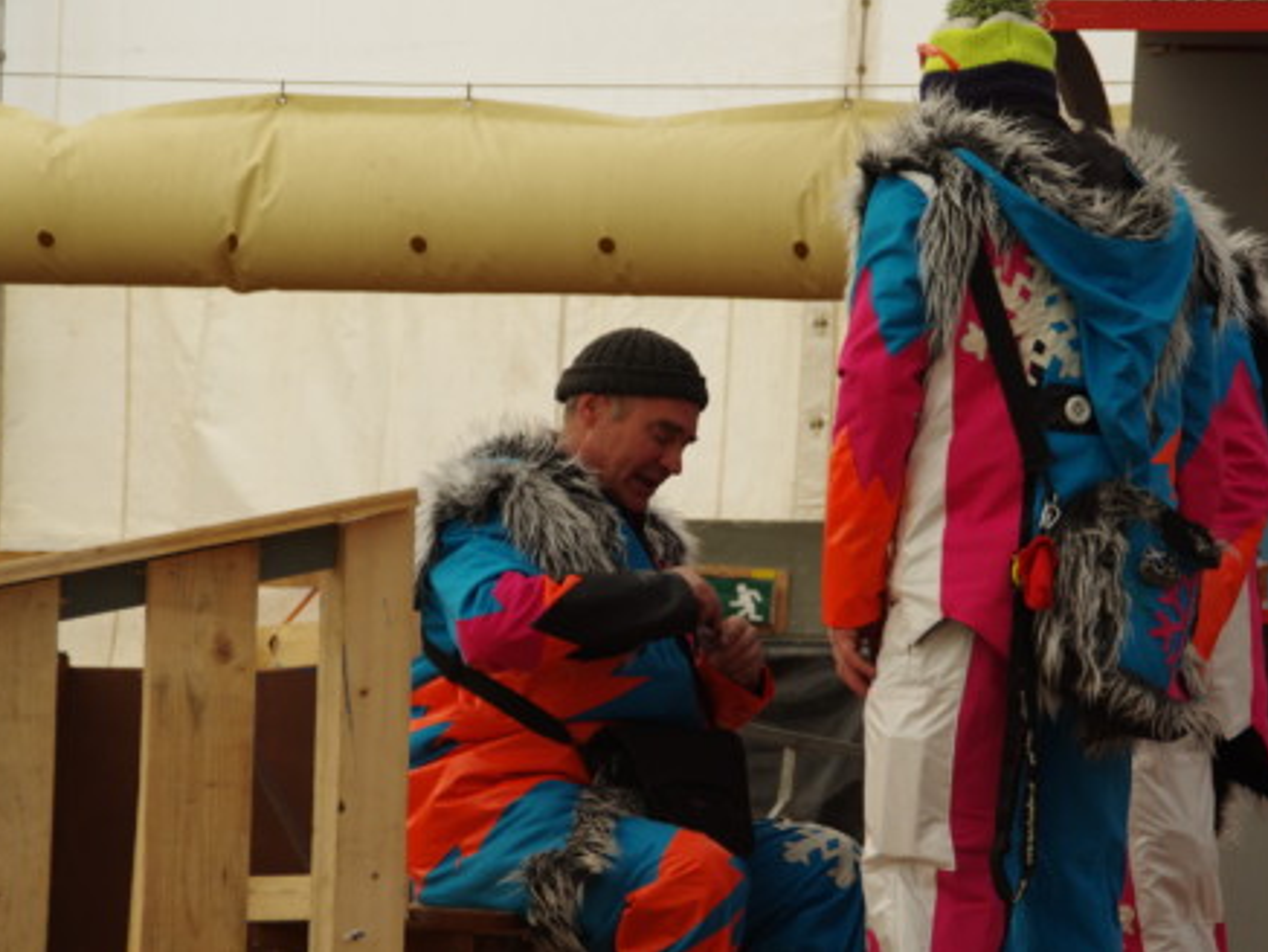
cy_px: 475
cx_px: 688
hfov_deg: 11.7
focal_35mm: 170
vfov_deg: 8.8
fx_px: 6212
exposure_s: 1/125
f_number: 9
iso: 800
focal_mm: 103
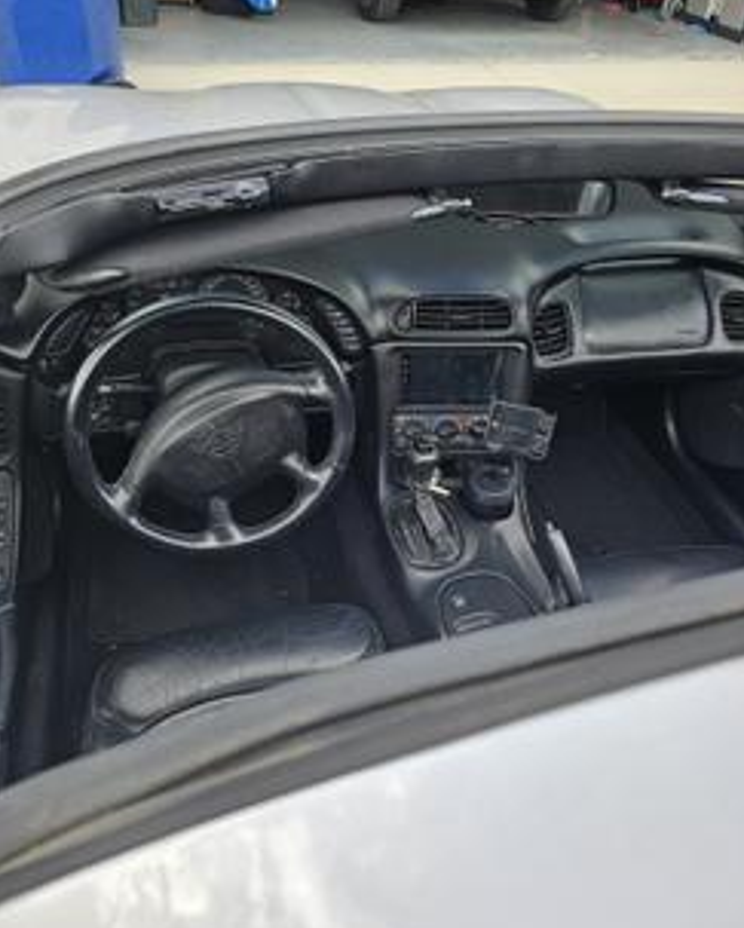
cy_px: 423
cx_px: 380
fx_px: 770
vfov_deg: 62.1
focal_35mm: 28
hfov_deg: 51.6
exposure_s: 1/208
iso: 32
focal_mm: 6.3
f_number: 1.7
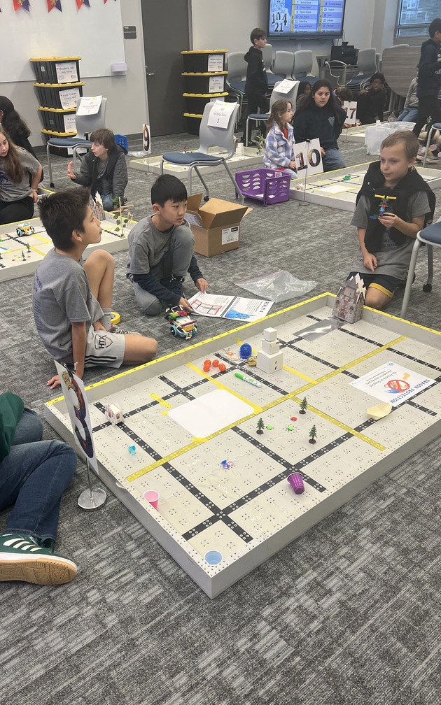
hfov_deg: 44.5
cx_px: 202
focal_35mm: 28
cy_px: 349
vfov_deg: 66.5
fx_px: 538
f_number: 1.5
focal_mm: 5.7
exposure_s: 1/120
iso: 100
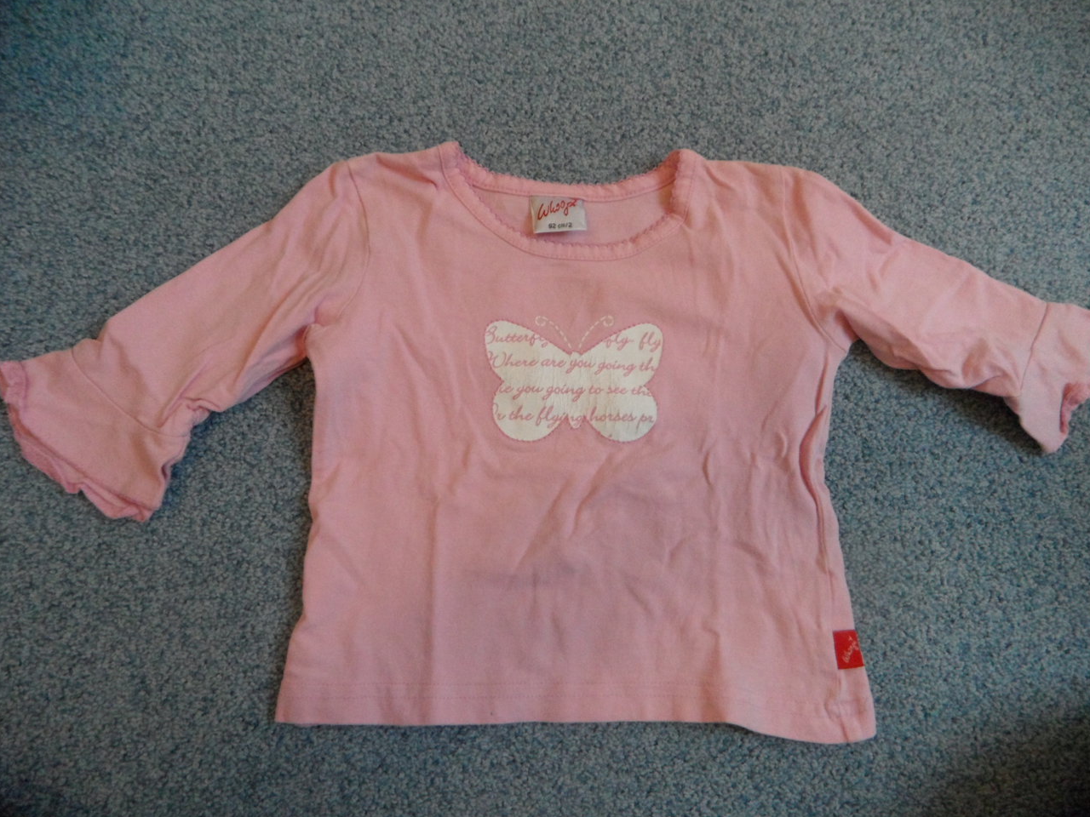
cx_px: 549
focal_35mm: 25
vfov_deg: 54.9
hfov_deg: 69.4
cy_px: 414
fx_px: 787
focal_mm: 4.1
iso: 400
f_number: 2.9
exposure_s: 1/30
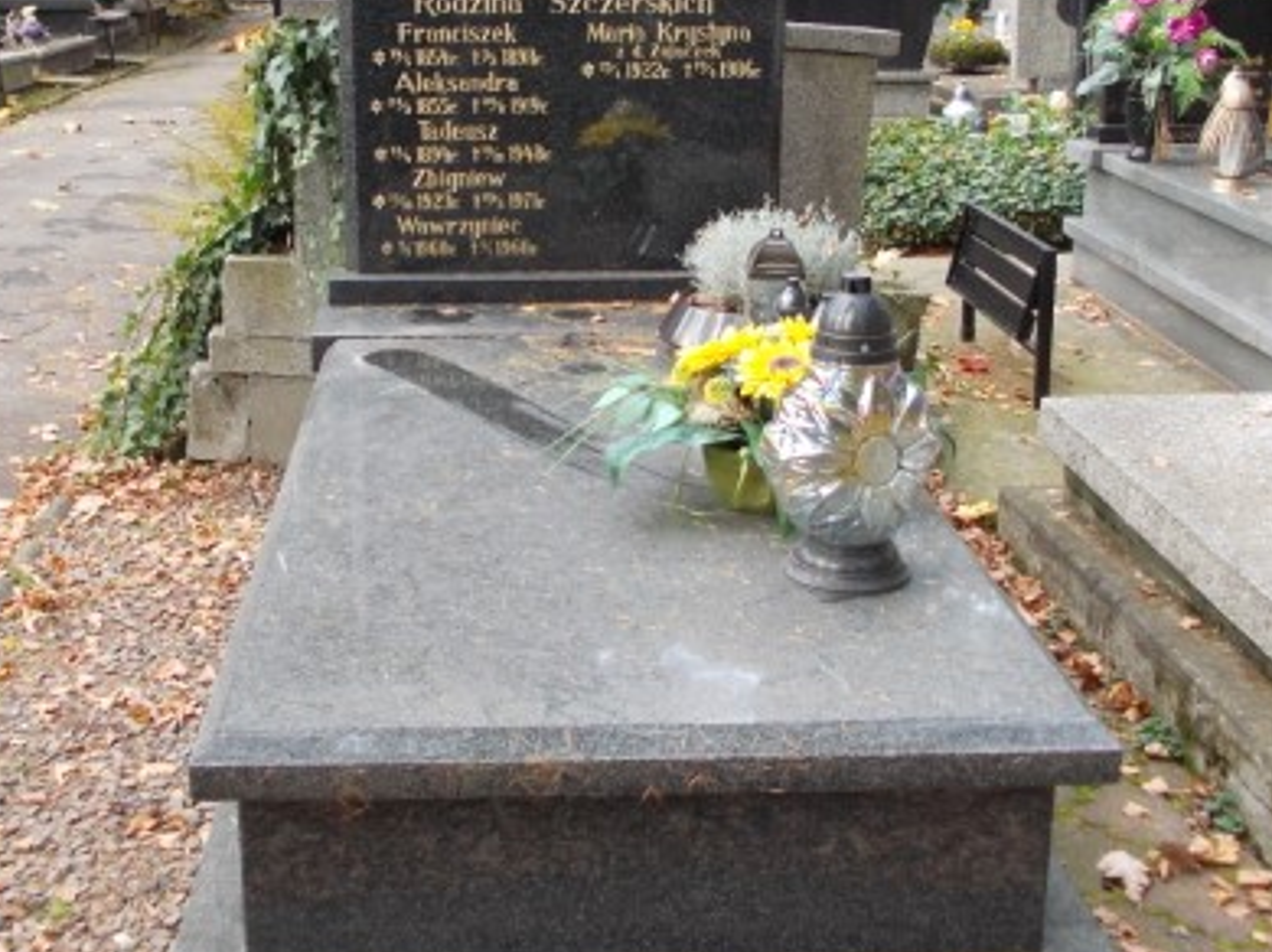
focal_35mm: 46
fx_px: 1689
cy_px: 368
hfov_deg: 41.1
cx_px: 525
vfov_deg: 31.4
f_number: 2.7
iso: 80
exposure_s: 1/80
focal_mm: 4
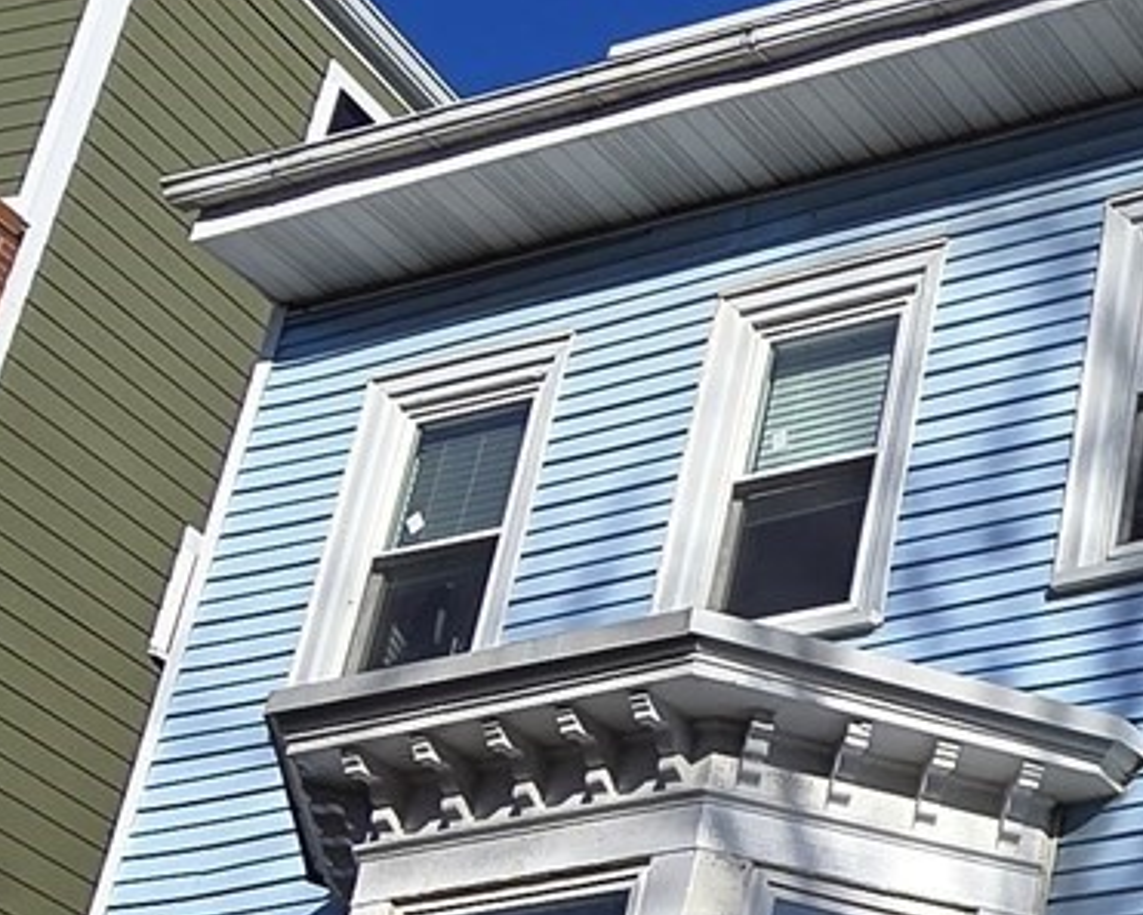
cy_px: 1134
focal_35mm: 70
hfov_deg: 21.7
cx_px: 1802
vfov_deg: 20.3
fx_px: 2369
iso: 50
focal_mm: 2.2
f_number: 2.2
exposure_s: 1/2643
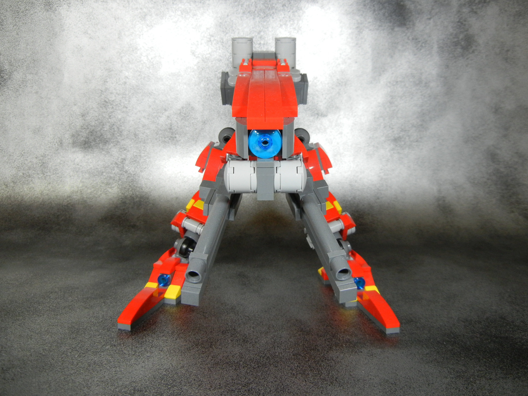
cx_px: 270
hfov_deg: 58.3
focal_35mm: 31
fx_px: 473
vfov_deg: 45.4
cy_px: 195
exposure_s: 1/41
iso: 400
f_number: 3.5
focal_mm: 5.4
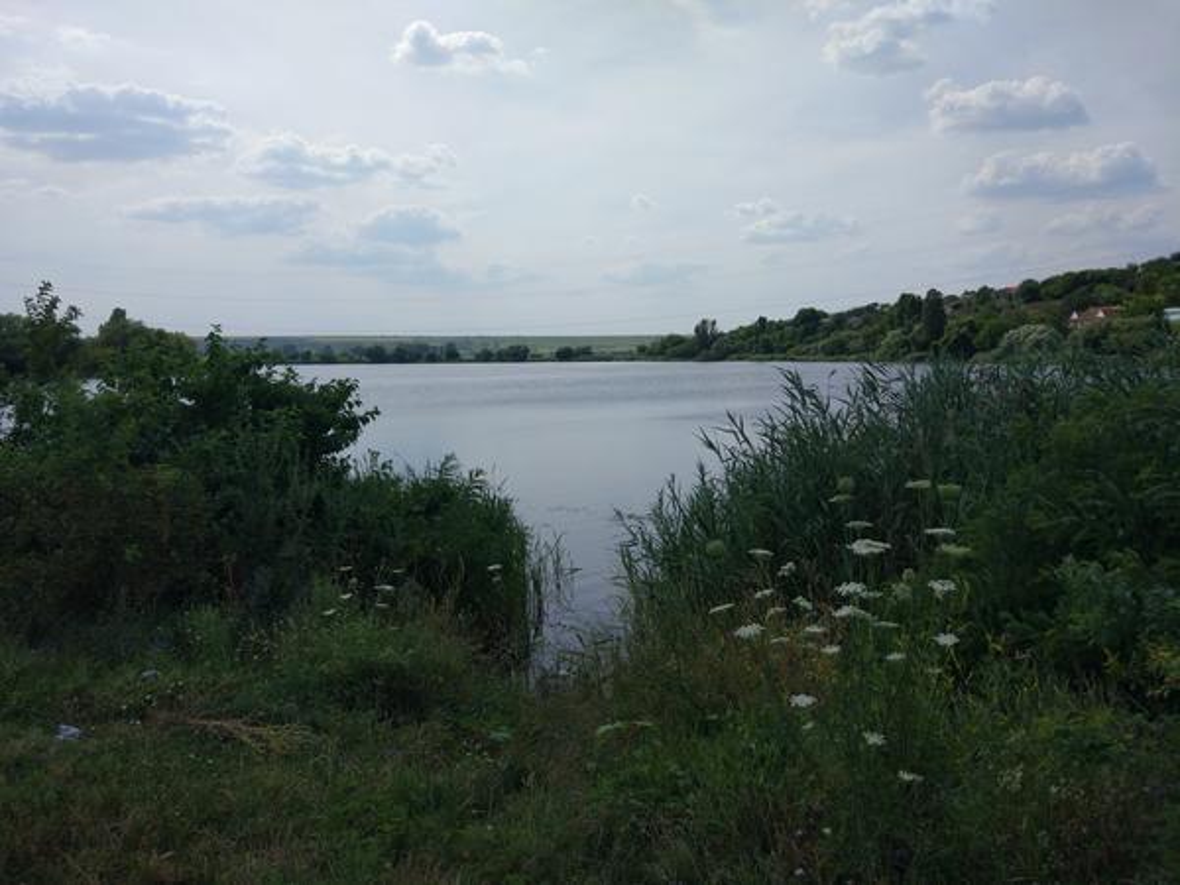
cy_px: 442
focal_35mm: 28
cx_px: 590
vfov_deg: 49.7
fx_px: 954
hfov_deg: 63.4
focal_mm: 4.26
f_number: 2
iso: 100
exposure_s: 1/2440
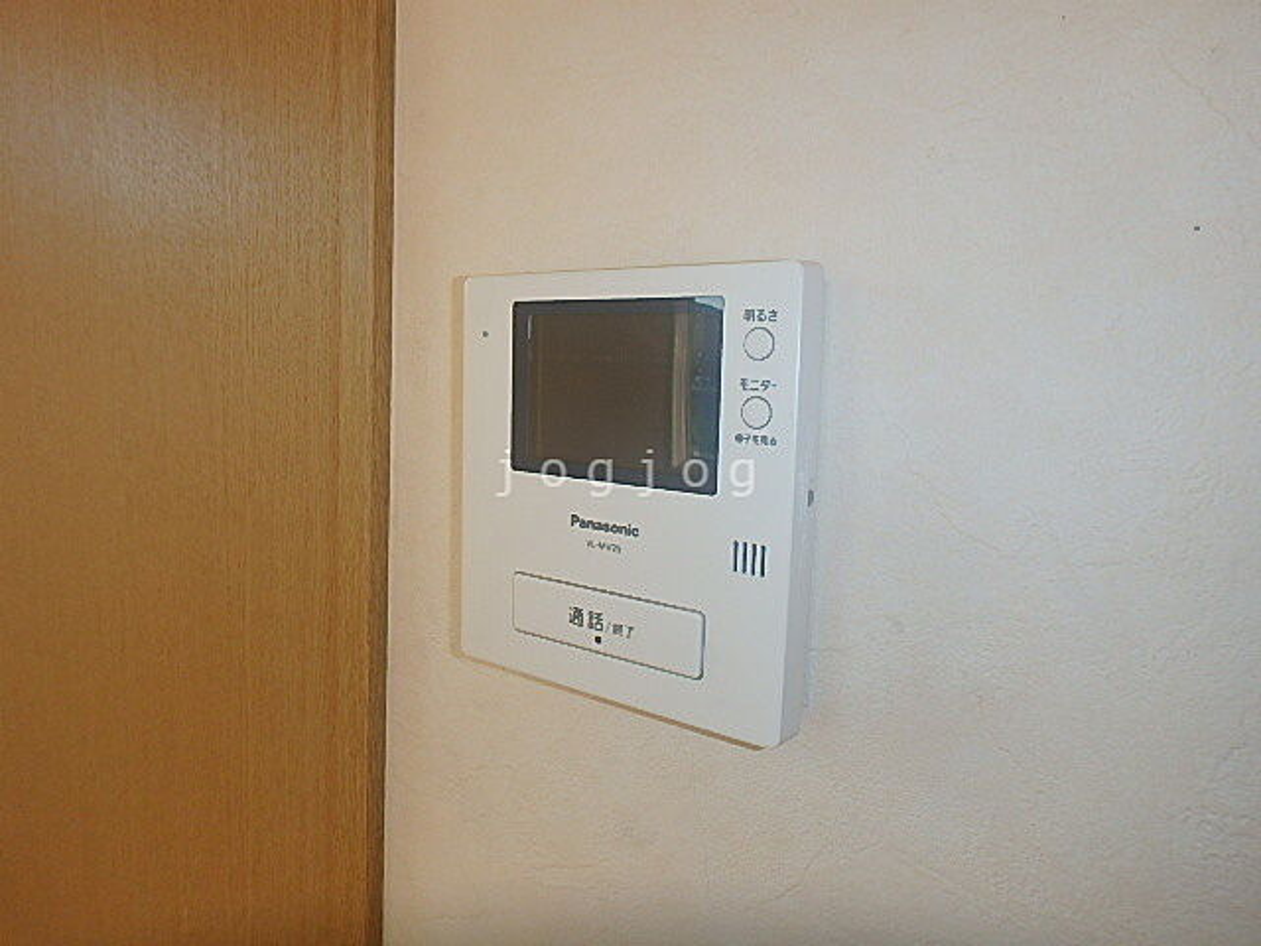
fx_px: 765
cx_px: 630
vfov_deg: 63.4
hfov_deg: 79.0
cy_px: 473
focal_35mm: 21
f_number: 3.5
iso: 125
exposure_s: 1/60
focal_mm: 3.7
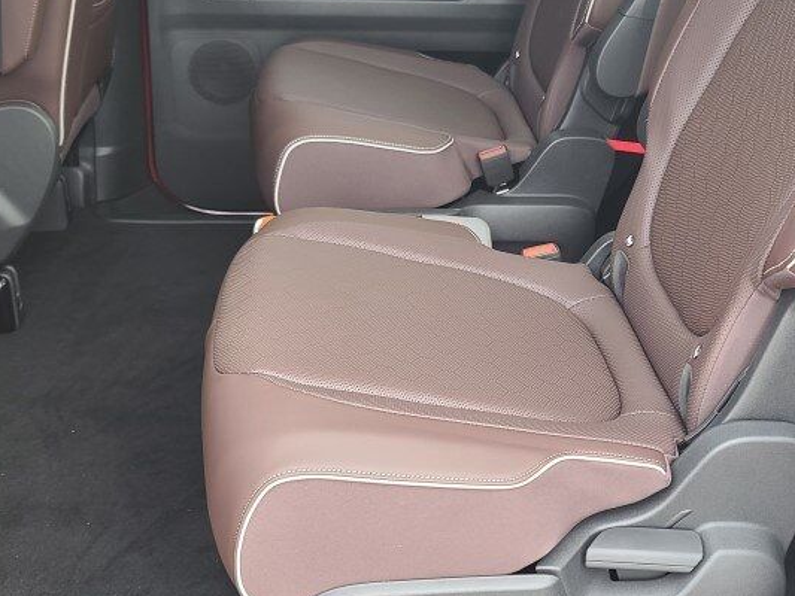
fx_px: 1103
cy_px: 292
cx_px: 439
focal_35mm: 48
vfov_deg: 30.3
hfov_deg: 39.6
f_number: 1.8
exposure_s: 1/50
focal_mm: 7
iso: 64
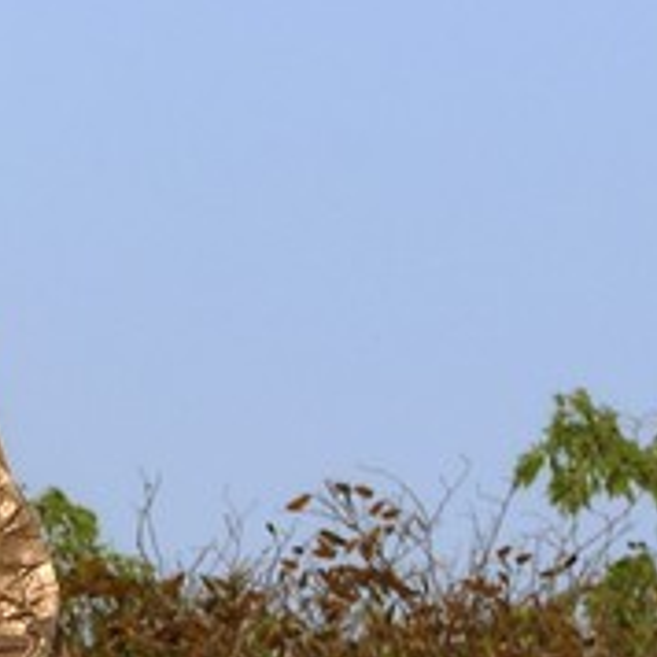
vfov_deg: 2.9
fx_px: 12819
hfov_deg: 2.8
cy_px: 1091
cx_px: -2218
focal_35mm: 597
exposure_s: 1/320
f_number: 9
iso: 200
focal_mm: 78
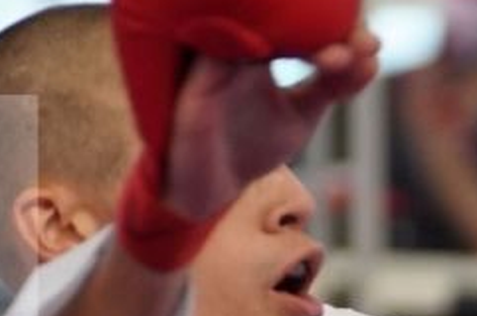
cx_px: 1195
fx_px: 10493
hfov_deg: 2.6
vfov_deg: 1.7
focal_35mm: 793
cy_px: 974
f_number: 2.8
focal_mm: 106
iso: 1600
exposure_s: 1/1000
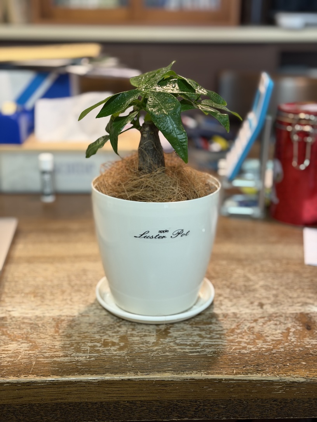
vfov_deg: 39.7
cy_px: 211
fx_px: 586
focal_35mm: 48
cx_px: 158
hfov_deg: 30.2
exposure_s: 1/50
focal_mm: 6.76
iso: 125
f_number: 1.78
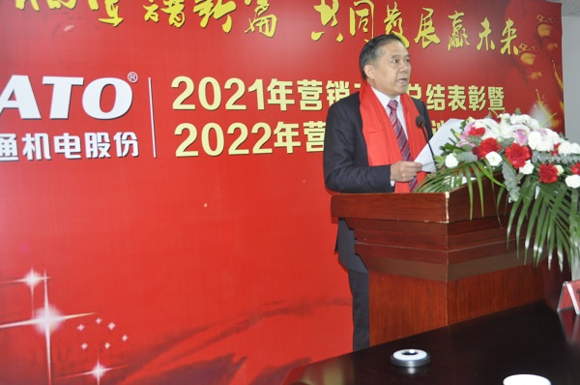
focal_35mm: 40
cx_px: 290
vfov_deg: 32.9
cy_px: 192
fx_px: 651
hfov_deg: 48.0
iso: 800
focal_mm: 27
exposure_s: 1/60
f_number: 4
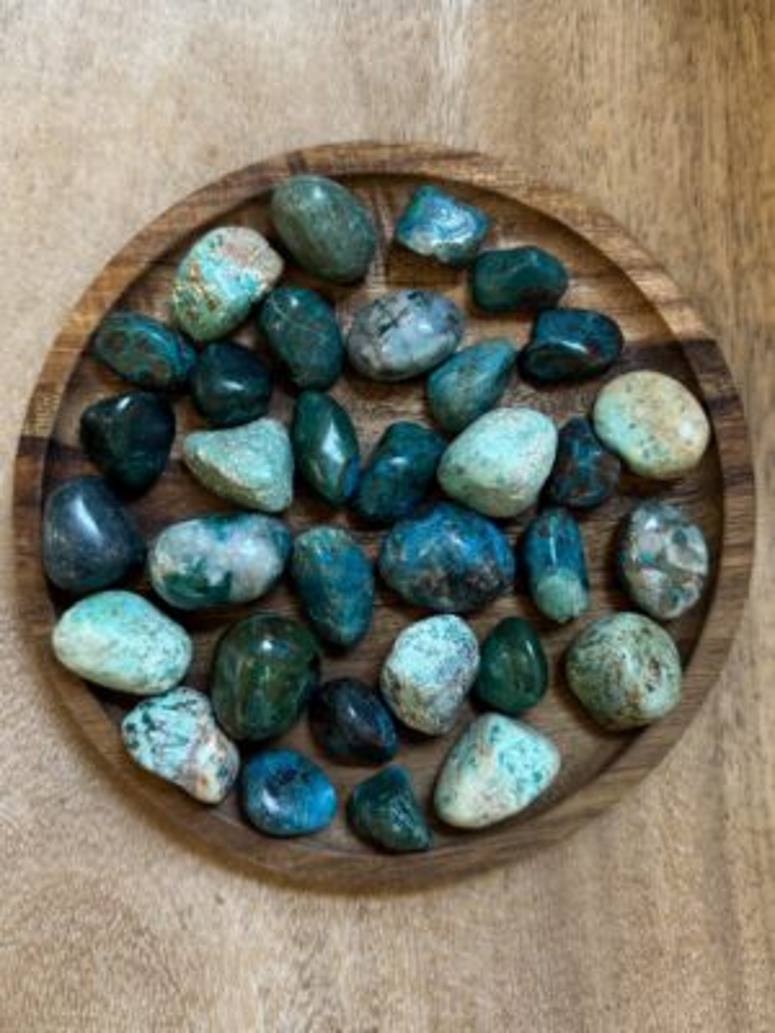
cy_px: 516
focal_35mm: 24
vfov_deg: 71.6
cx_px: 388
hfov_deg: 56.8
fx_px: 716
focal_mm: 6.76
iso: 160
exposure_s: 1/50
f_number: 1.78
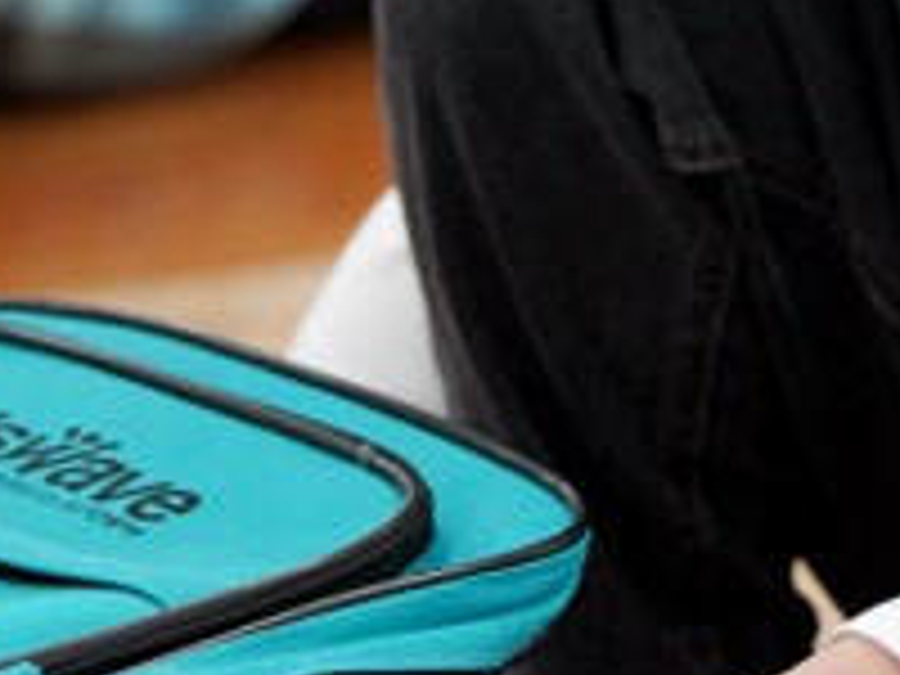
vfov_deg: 1.7
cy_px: -616
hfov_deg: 2.3
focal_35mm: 865
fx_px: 22490
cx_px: 558
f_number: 4
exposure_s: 1/250
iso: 2500
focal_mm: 200
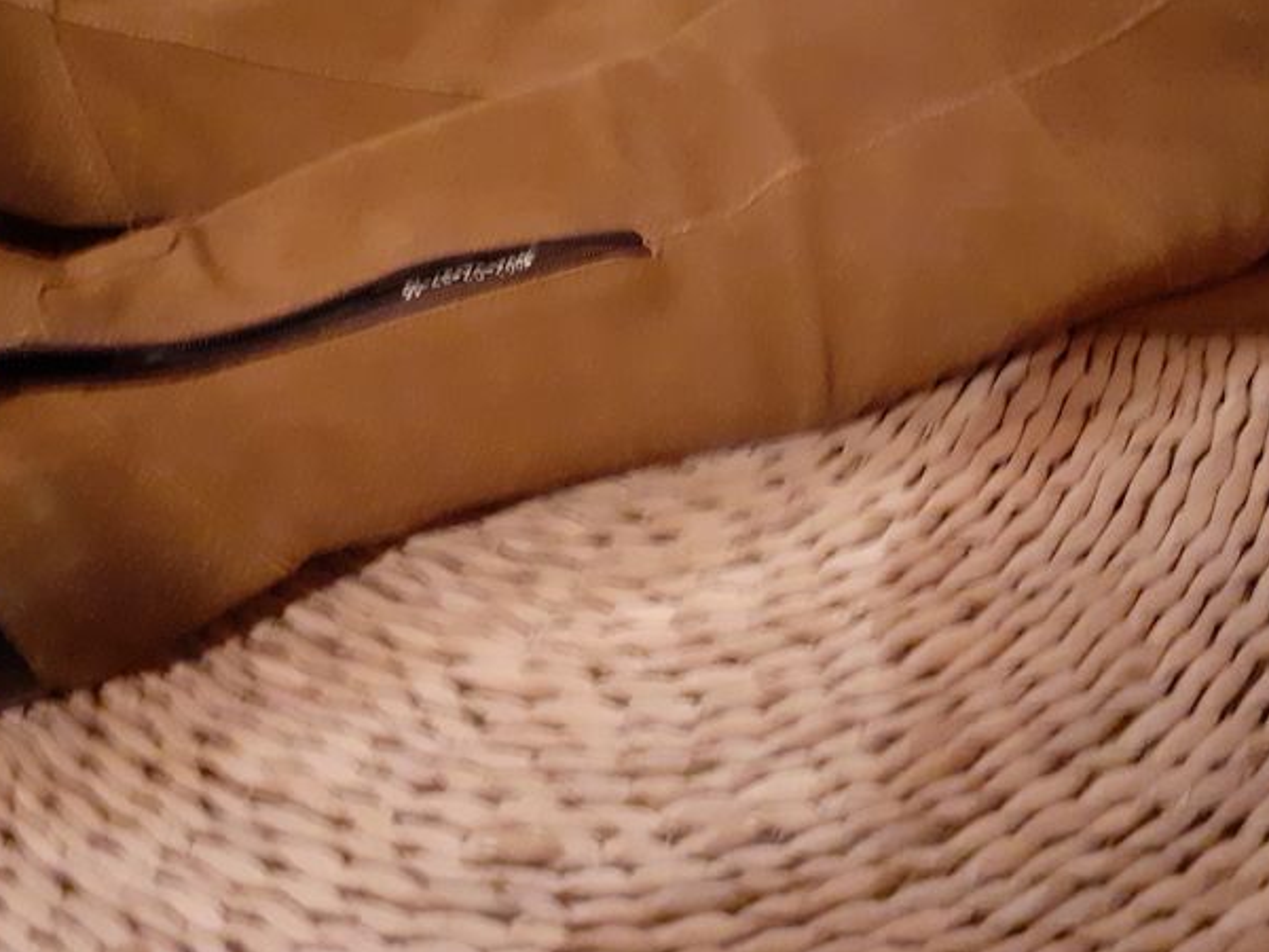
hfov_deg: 42.1
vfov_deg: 31.6
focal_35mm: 45
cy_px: 231
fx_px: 1650
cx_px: 590
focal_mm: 3.6
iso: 640
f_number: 1.9
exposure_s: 1/20
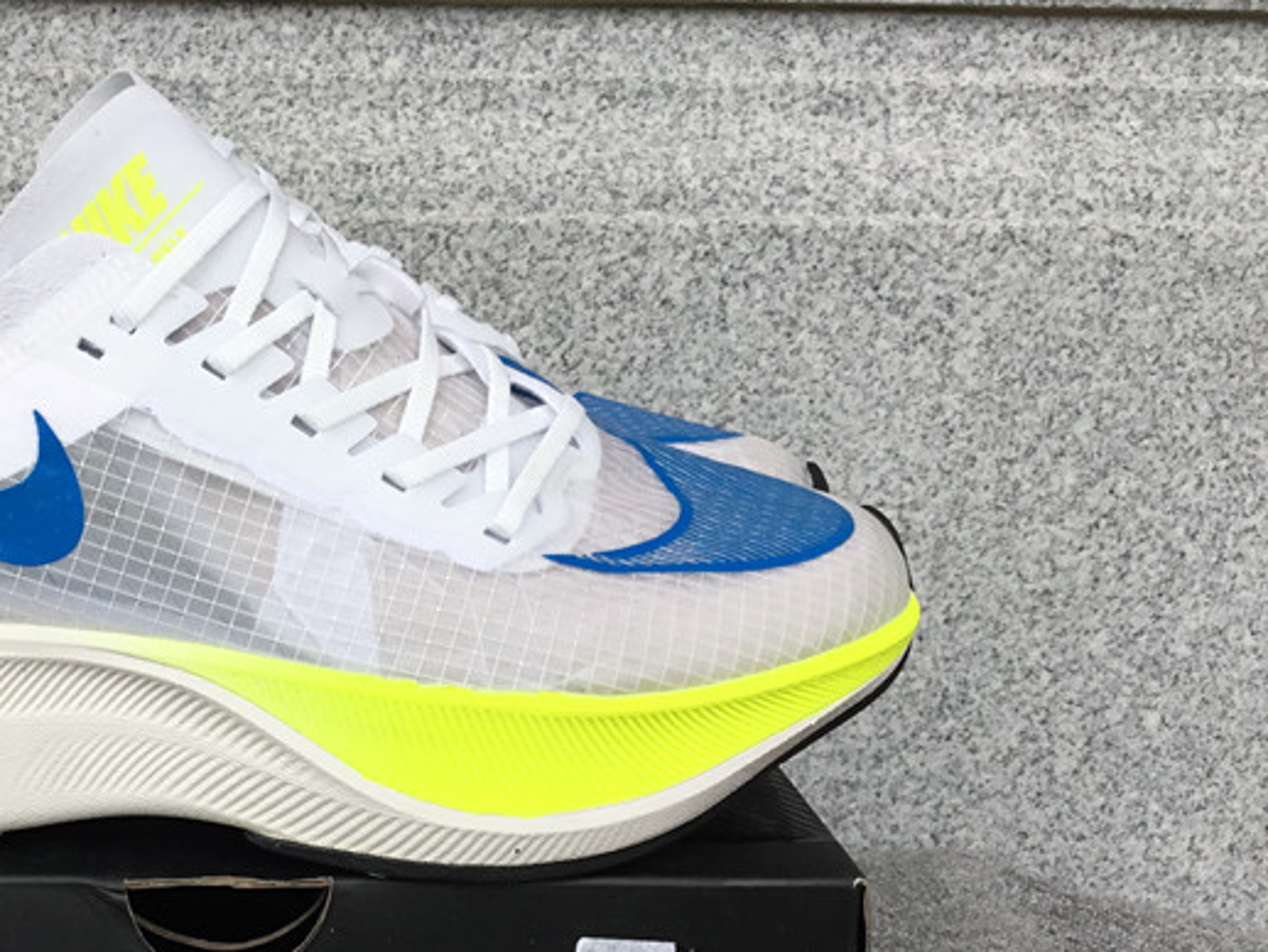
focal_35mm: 54
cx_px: 233
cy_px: 713
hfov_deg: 34.3
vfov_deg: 26.7
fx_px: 1979
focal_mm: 3.3
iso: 25
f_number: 2.4
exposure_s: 1/181
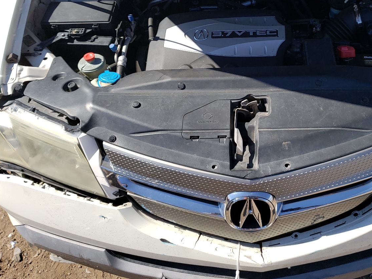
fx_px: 398
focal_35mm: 37
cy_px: 90
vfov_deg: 38.2
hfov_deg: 49.2
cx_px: 251
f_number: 1.5
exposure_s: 1/2500
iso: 50
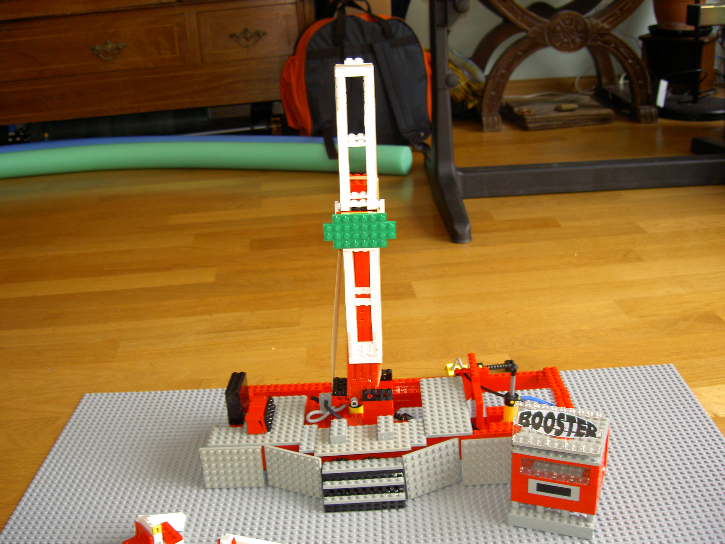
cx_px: 362
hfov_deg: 47.9
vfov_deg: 36.8
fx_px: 817
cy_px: 272
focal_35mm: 39
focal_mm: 8
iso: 100
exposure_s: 1/60
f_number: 2.8
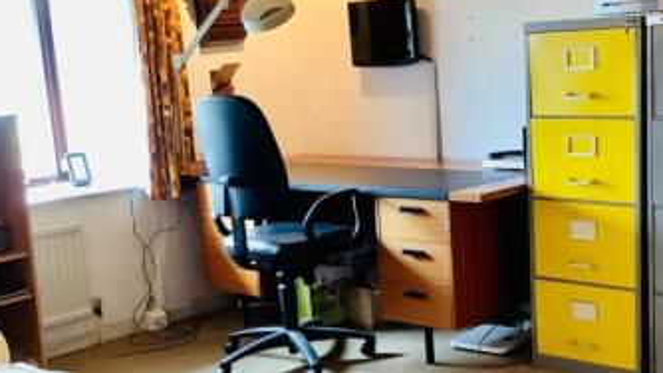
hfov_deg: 35.3
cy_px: 253
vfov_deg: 20.3
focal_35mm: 59
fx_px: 1037
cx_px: 410
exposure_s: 1/50
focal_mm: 3.3
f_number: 2.4
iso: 200
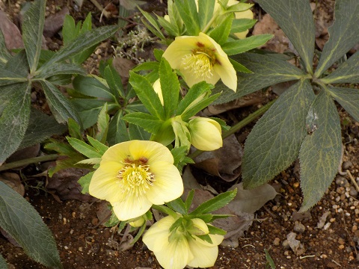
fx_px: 1369
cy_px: 134
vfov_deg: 11.2
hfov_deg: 14.9
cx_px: 180
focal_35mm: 132
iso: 80
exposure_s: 1/50
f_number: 5
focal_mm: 23.4
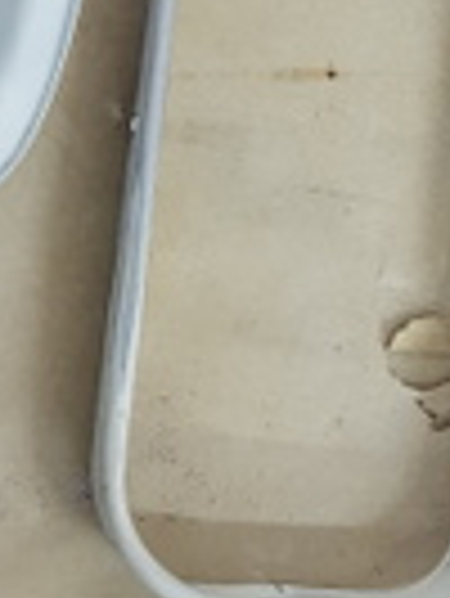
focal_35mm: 82
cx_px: 169
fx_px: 1419
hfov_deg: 18.0
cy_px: 4
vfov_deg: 22.9
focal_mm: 4.2
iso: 125
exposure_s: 1/33
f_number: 1.7
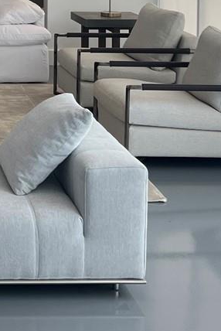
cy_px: -72
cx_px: -101
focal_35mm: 101
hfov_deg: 12.9
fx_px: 928
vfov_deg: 19.0
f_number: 1.5
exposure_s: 1/296
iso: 50
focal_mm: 5.7
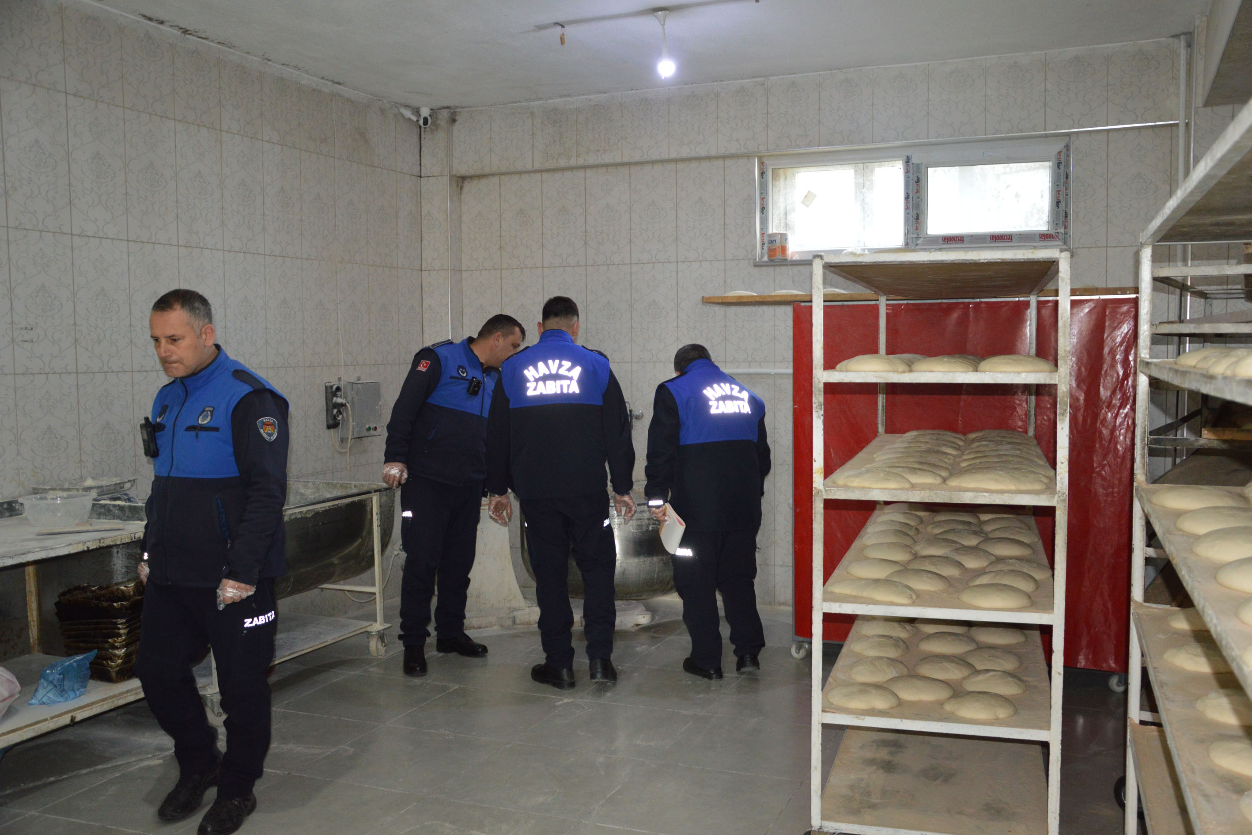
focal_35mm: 32
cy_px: 418
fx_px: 1095
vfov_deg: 41.7
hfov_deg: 59.5
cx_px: 626
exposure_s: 1/60
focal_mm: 21
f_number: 3.8
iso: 1100
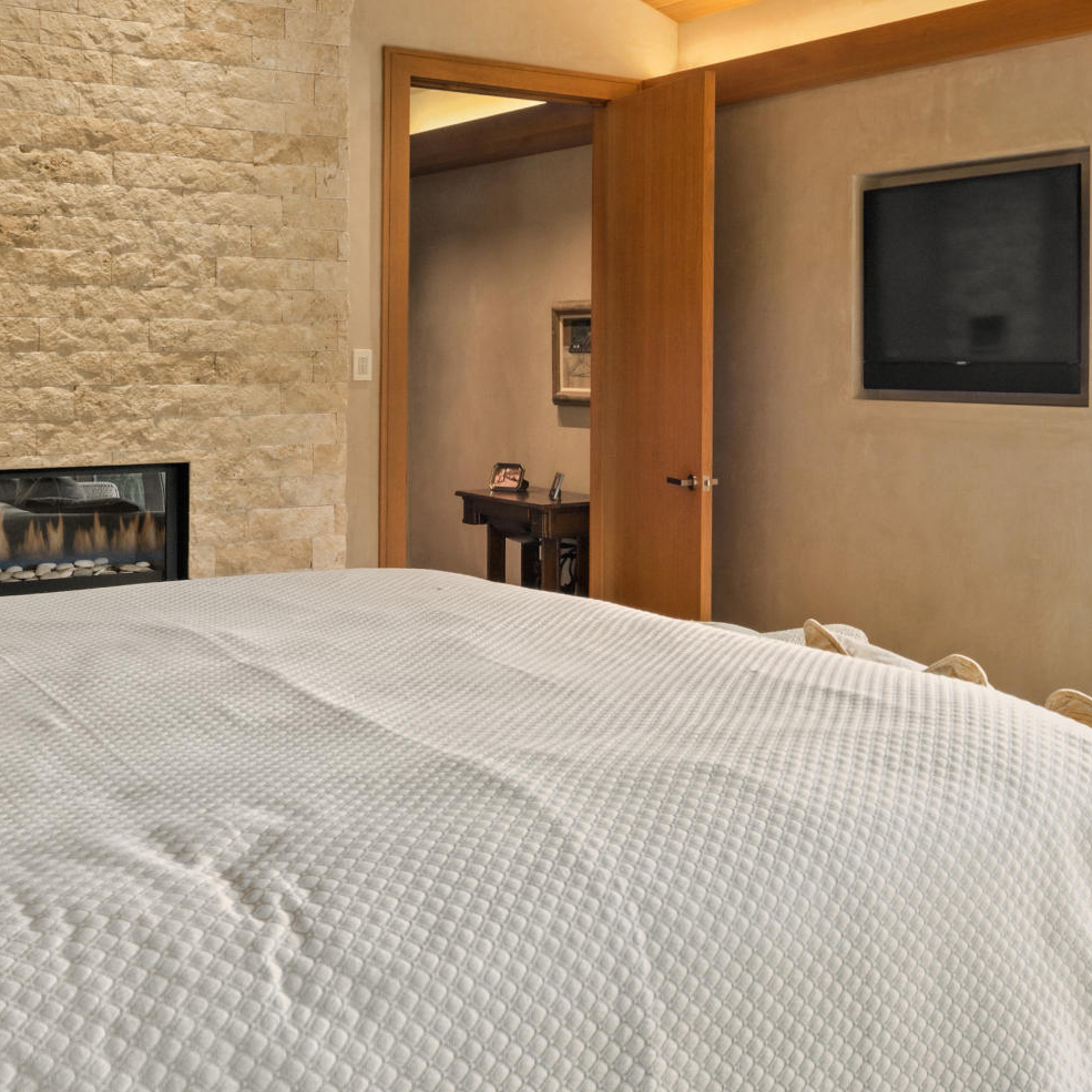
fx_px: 1570
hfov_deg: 36.6
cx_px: 922
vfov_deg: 38.0
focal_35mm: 44
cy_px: 391
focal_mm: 17
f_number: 8
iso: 200
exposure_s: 1/6
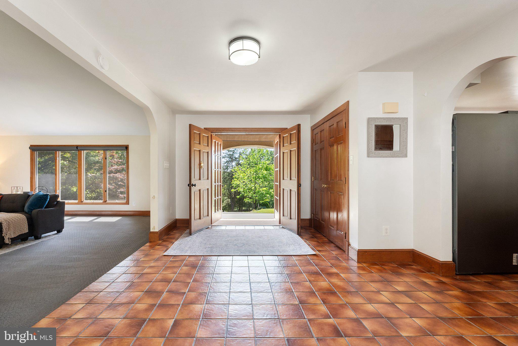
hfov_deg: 100.4
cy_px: 173
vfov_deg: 77.3
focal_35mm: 15
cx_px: 259
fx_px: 216
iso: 640
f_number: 8
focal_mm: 10
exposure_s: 1/15
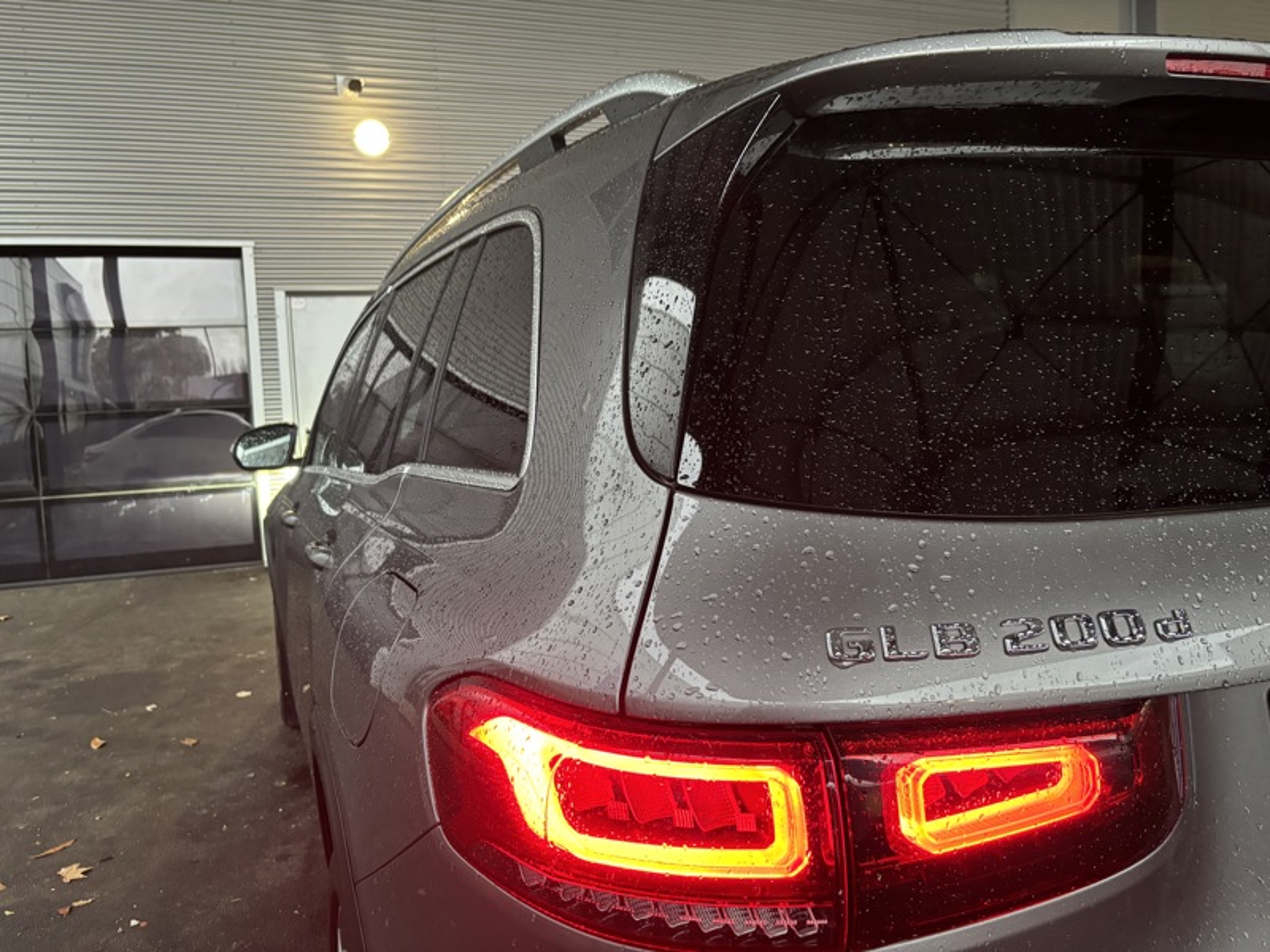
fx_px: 954
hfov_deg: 67.3
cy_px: 476
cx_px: 635
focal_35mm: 26
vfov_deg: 53.1
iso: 400
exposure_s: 1/40
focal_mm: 5.96
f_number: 1.6
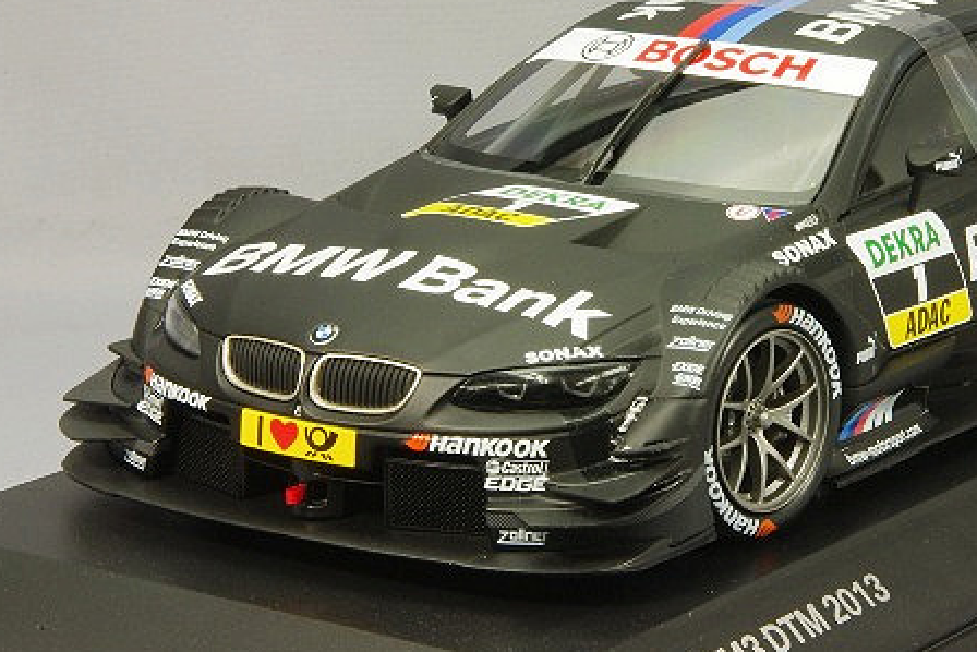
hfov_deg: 12.8
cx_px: 685
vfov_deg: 8.6
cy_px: 206
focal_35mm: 160
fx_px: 4343
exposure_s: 1
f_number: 32
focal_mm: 75
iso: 400
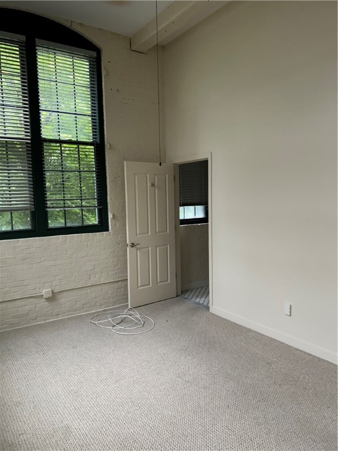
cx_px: 169
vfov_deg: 67.3
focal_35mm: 26
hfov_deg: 53.1
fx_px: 338
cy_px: 226
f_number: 1.5
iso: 250
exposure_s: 1/60
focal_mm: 5.7
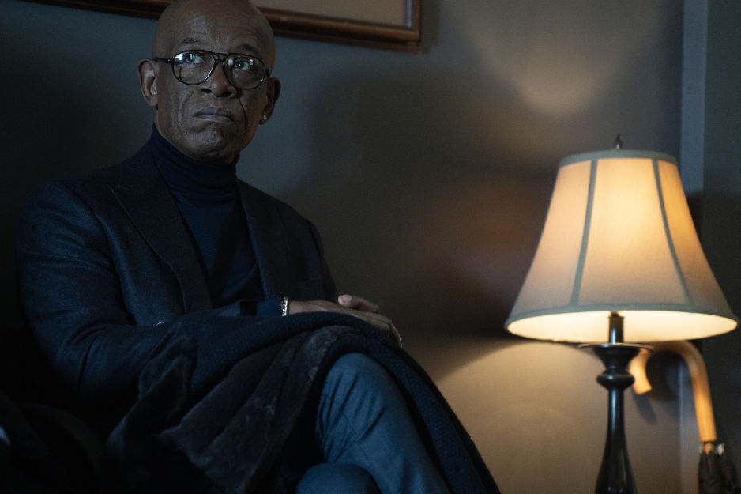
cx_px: 355
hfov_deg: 10.7
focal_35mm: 192
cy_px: 254
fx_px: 3951
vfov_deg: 7.2
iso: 1250
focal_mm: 150
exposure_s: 1/250
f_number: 3.2
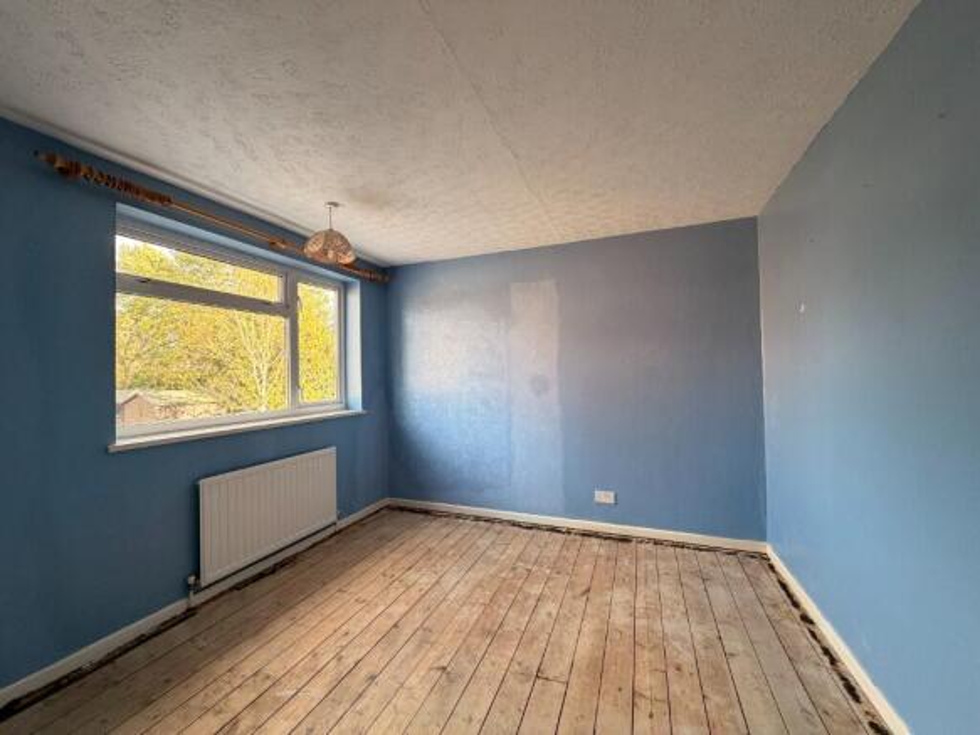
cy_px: 368
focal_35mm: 14
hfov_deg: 102.1
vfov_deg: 85.7
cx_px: 490
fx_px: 396
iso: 100
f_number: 2.2
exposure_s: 1/121
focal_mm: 2.22
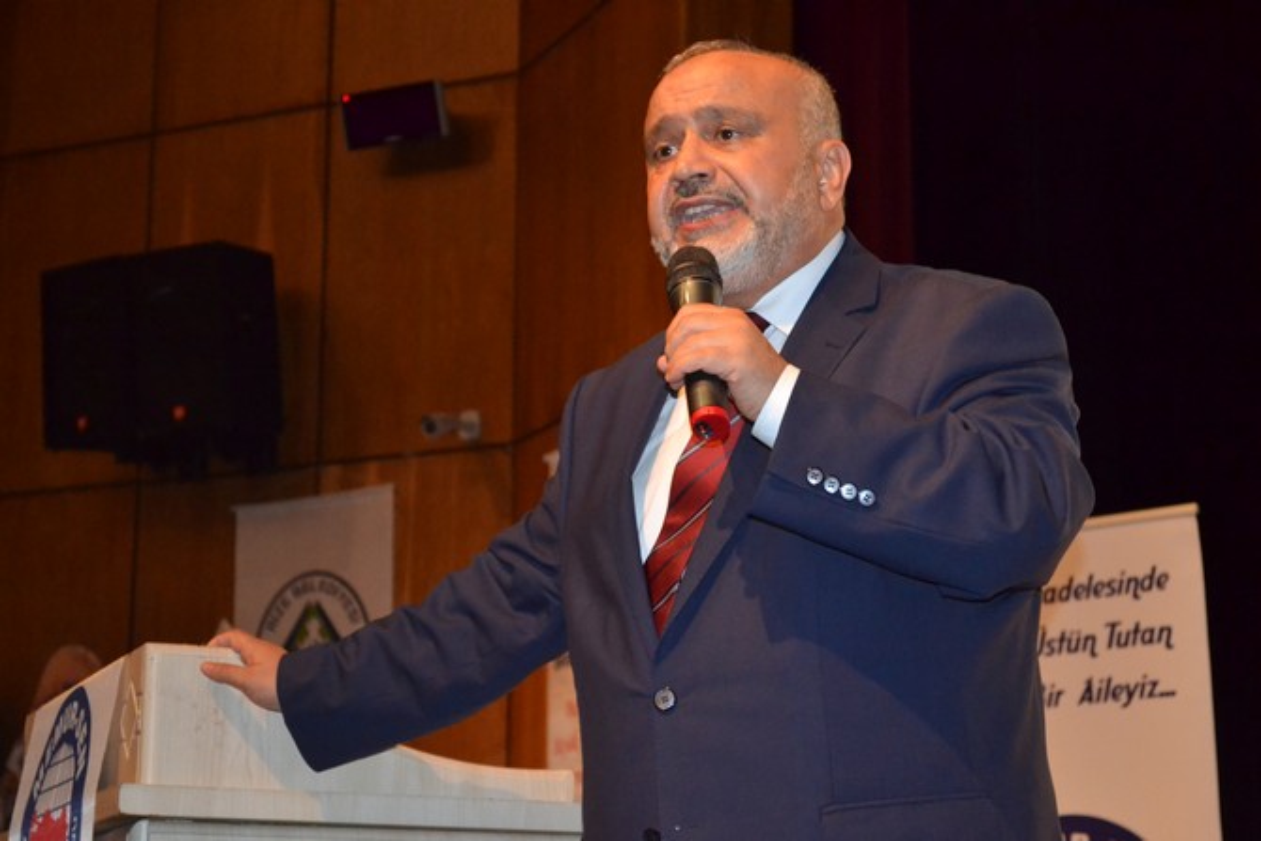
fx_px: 2890
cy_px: 420
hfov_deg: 24.6
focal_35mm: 82
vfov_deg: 16.6
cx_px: 630
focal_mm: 55
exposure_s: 1/60
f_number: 5.6
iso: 3200
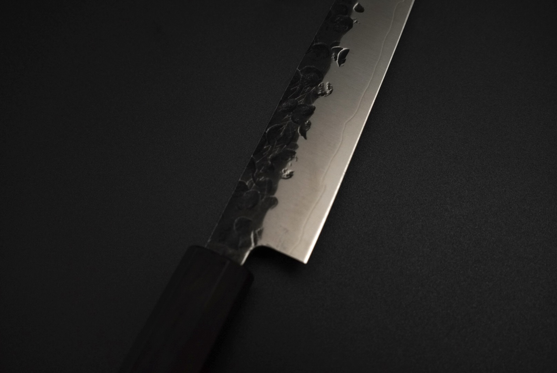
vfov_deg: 34.8
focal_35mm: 38
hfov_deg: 50.2
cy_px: 186
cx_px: 278
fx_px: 595
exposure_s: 1/160
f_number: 5
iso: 1250
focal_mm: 25.6
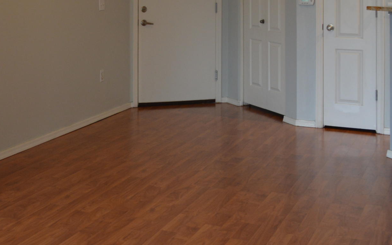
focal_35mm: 67
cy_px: -26
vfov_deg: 18.6
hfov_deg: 29.7
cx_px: 63
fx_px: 716
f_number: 4
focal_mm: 18
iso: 400
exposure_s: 1/60
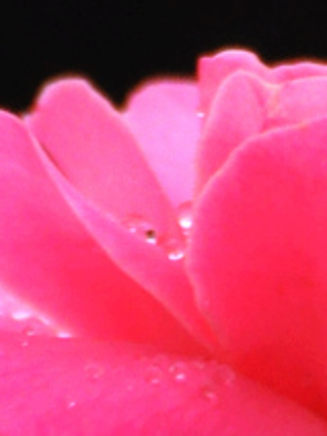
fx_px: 34813
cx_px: 247
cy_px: 507
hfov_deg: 0.5
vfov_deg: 0.7
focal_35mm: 2764
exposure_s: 1/80
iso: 1000
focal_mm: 300
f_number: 5.6
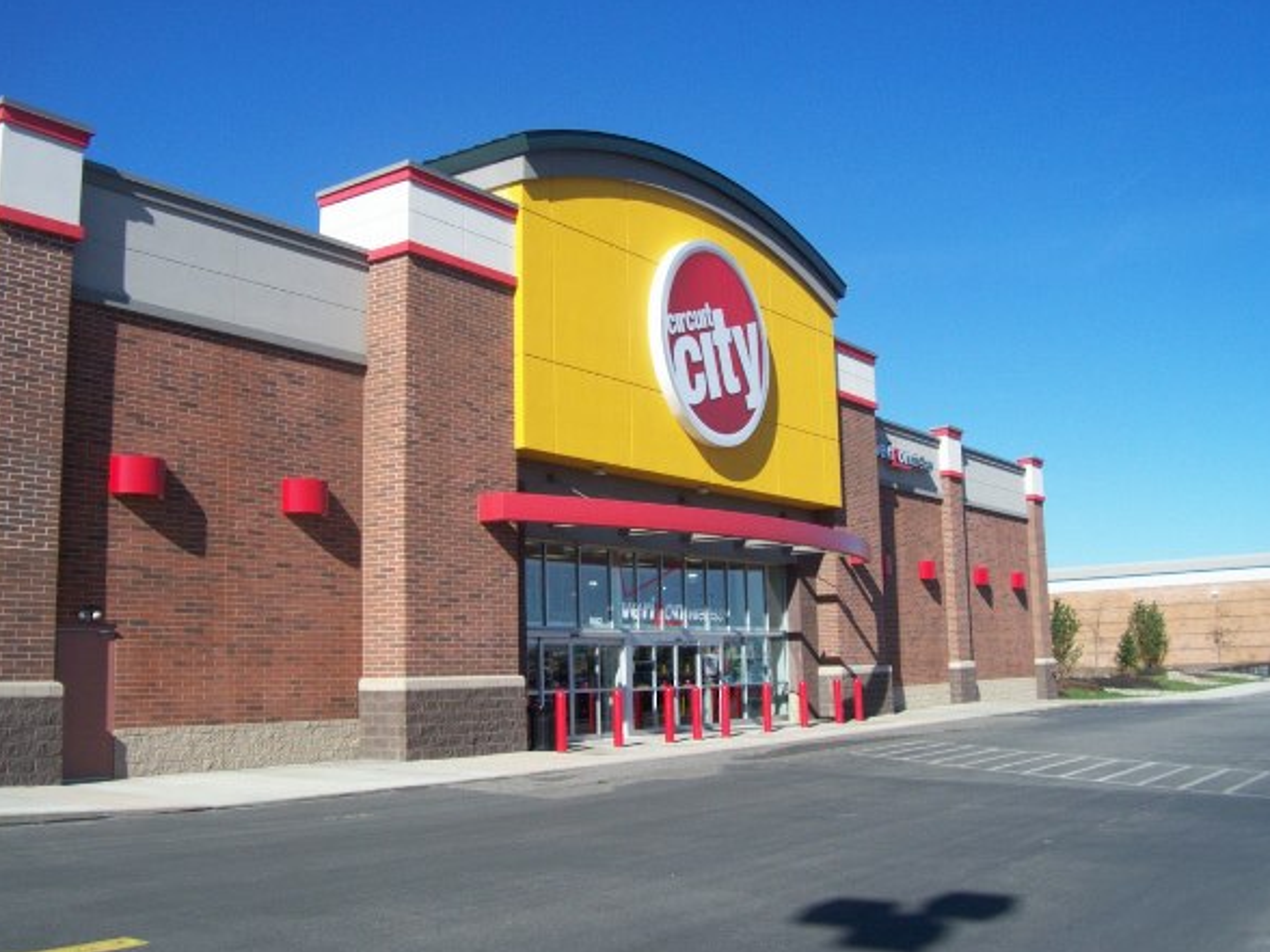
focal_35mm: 37
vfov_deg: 38.6
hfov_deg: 50.1
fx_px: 1357
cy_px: 440
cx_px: 633
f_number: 5.1
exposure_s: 1/447
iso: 80
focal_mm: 5.6
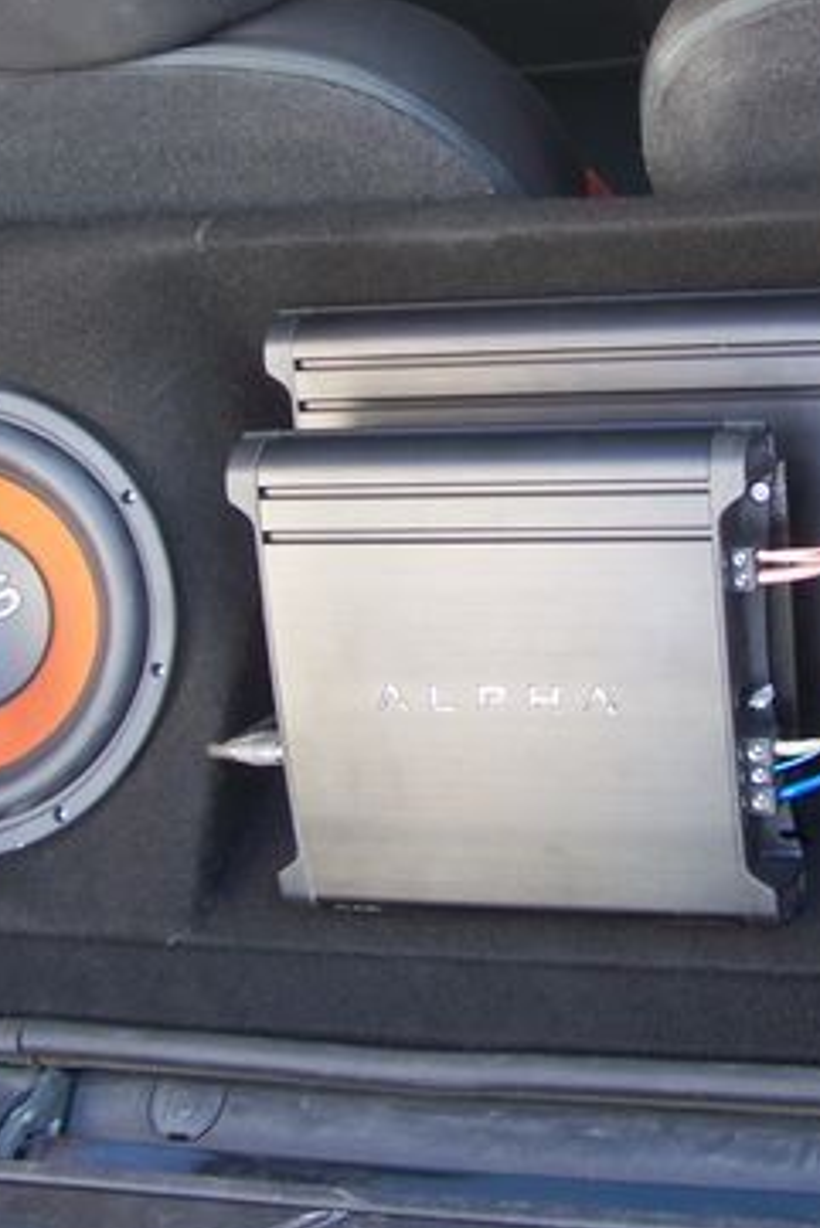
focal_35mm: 70
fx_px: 2389
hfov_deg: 19.4
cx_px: 599
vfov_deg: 28.7
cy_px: 466
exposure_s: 1/30
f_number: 2.8
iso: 64
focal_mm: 6.3
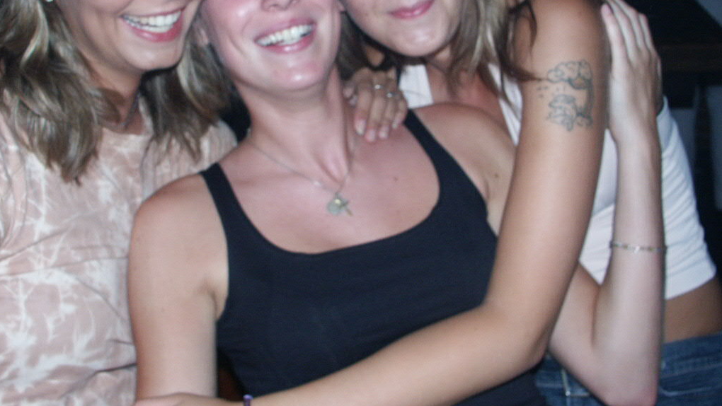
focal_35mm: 41
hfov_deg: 49.4
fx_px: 785
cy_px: 114
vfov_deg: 28.7
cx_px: 367
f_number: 2.8
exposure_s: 1/45
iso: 200
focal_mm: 7.75
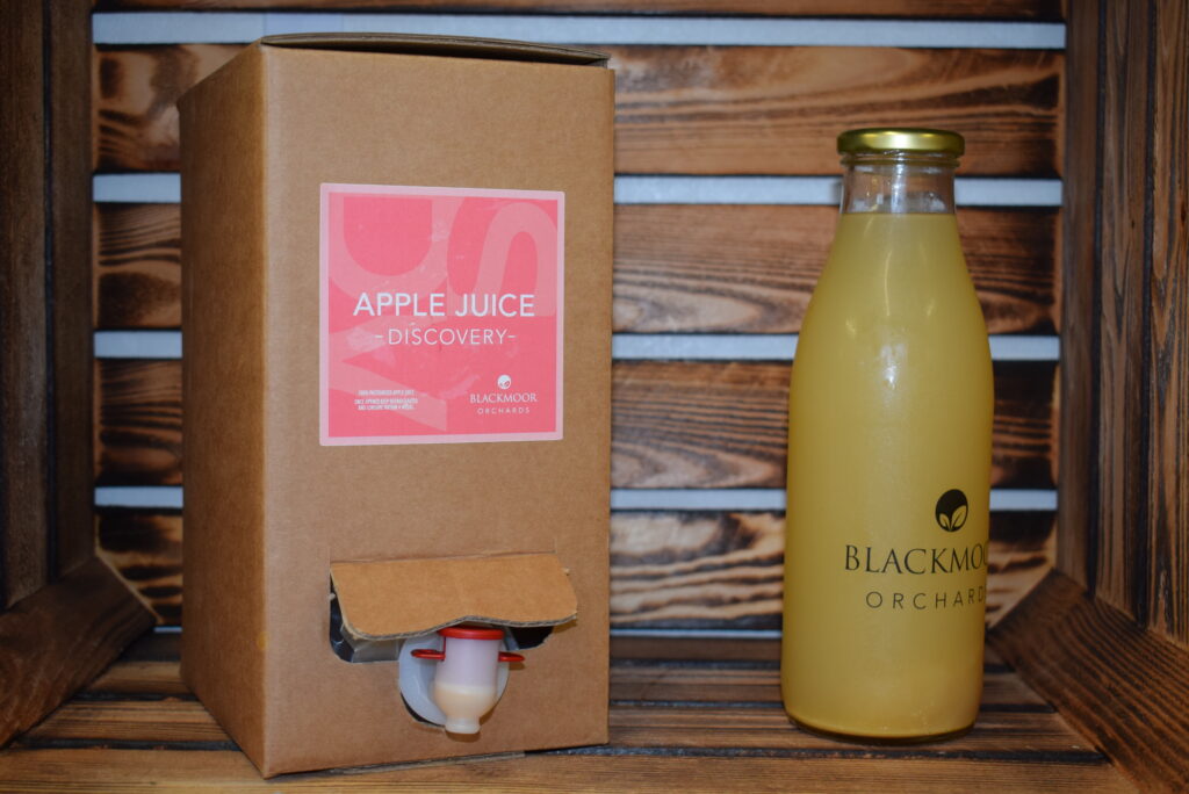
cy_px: 397
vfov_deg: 26.5
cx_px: 594
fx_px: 1685
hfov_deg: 38.9
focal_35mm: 51
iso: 720
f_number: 4.8
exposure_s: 1/100
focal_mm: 34
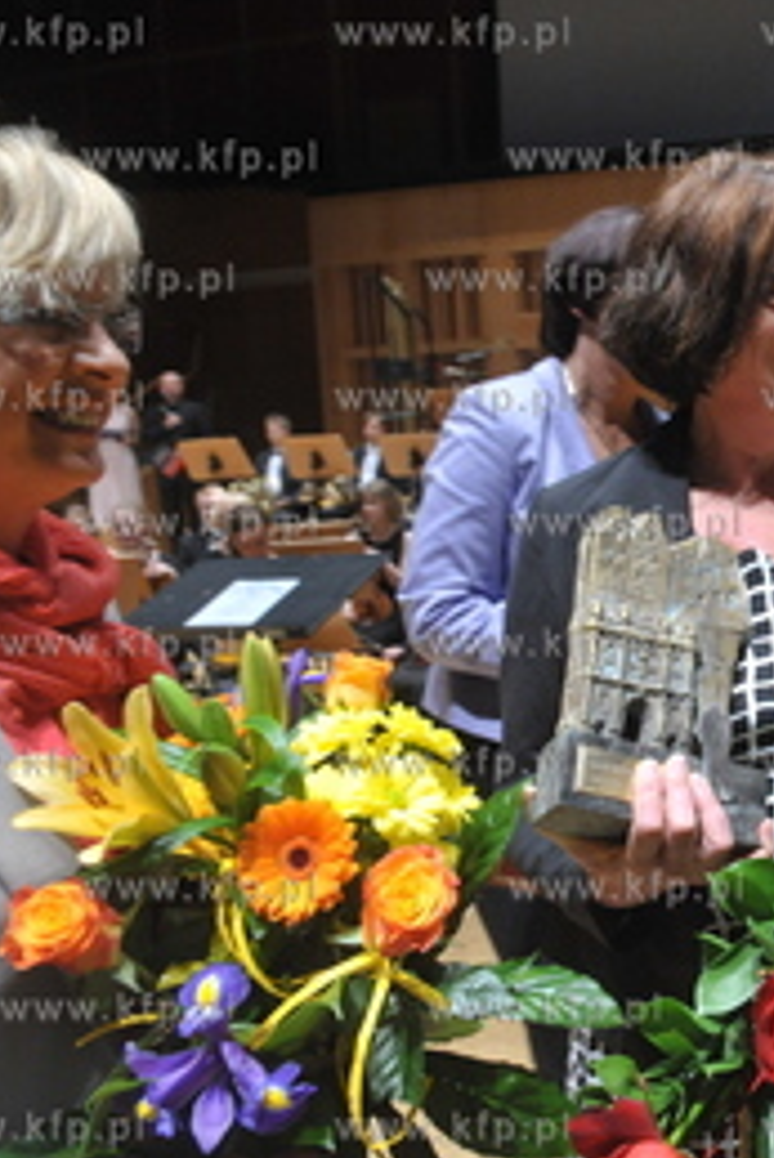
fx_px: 1192
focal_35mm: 37
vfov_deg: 51.9
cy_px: 581
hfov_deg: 32.9
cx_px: 783
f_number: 5.6
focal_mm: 24
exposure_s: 1/125
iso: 2500
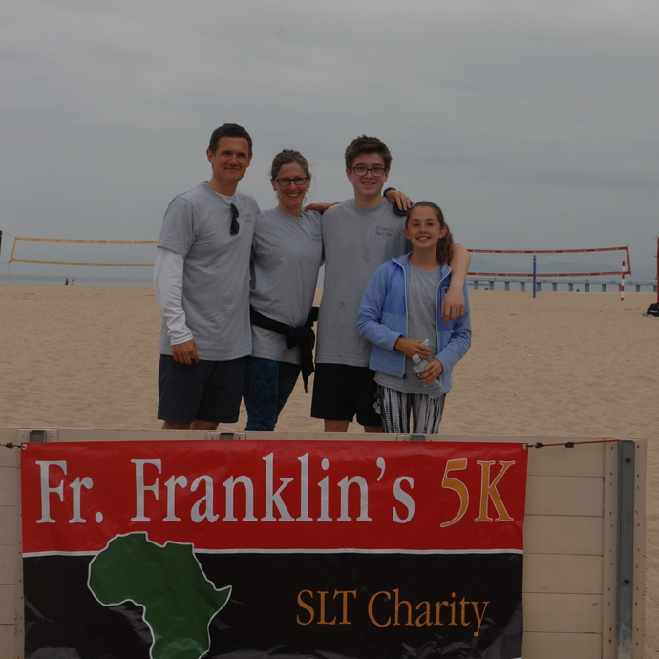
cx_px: 325
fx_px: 1500
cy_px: 299
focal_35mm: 70
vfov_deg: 24.8
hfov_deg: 24.8
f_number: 8
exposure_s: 1/400
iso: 200
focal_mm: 35
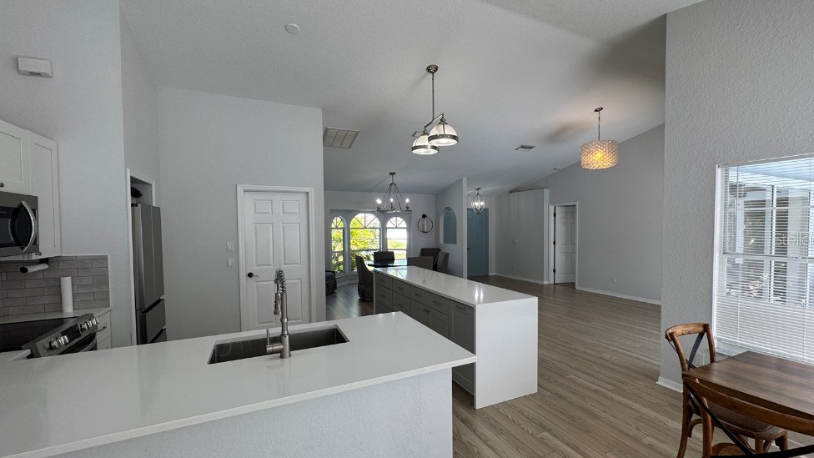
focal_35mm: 16
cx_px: 425
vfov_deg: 67.1
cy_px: 239
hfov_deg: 99.3
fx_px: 345
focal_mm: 2.22
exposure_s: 1/120
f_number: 2.2
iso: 64
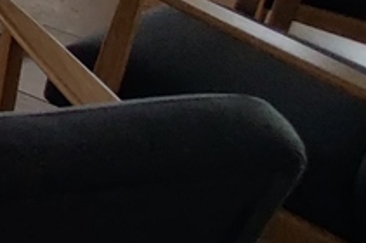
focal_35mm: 77
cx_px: -505
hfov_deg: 15.2
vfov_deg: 14.3
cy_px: -266
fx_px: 782
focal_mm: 2.25
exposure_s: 1/100
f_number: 2.2
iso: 200
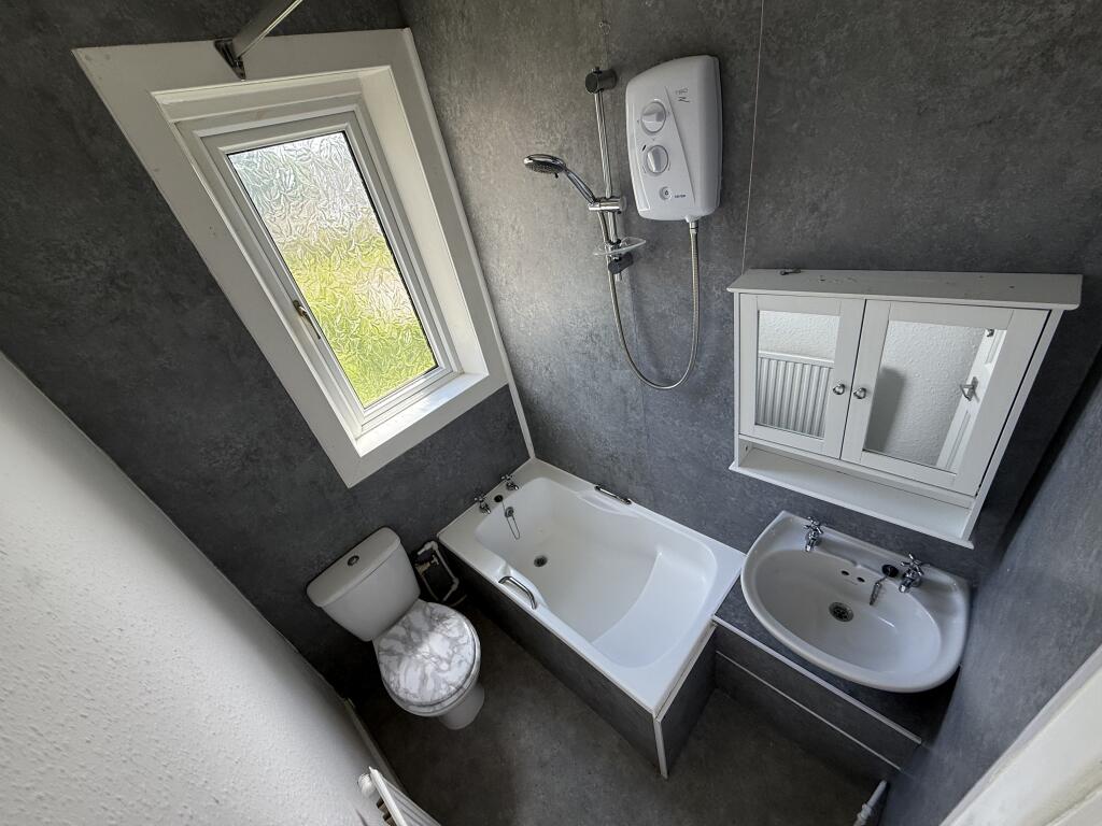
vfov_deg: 85.7
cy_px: 413
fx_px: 446
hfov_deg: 102.1
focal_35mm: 14
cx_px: 551
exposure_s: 1/165
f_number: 2.2
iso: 64
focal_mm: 2.22
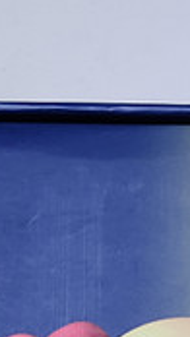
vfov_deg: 6.4
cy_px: 724
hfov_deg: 3.7
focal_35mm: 325
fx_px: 2908
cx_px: 148
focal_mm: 7
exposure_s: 1/60
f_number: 2.4
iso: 160
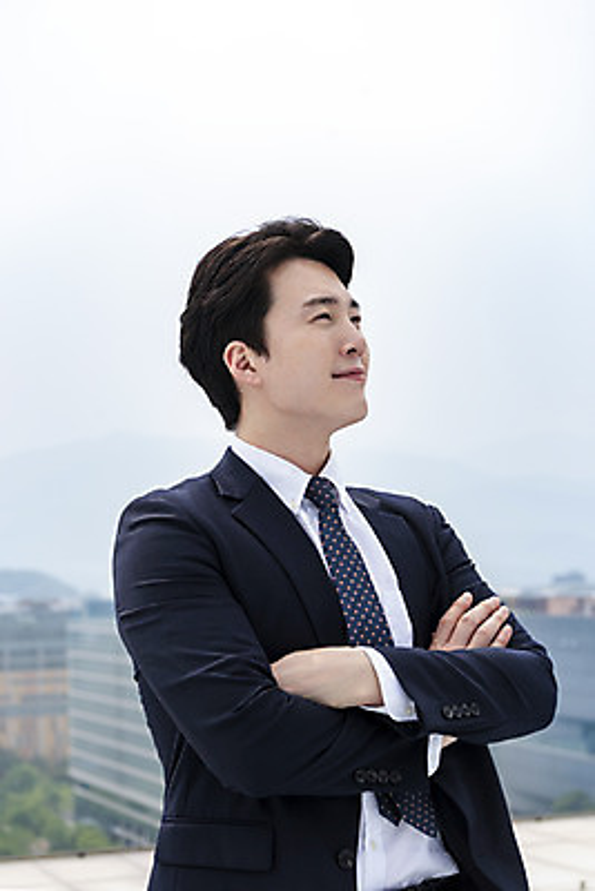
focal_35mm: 70
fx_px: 1734
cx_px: 298
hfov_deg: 19.5
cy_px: 446
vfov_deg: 28.8
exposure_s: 1/1600
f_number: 5.6
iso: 400
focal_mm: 70
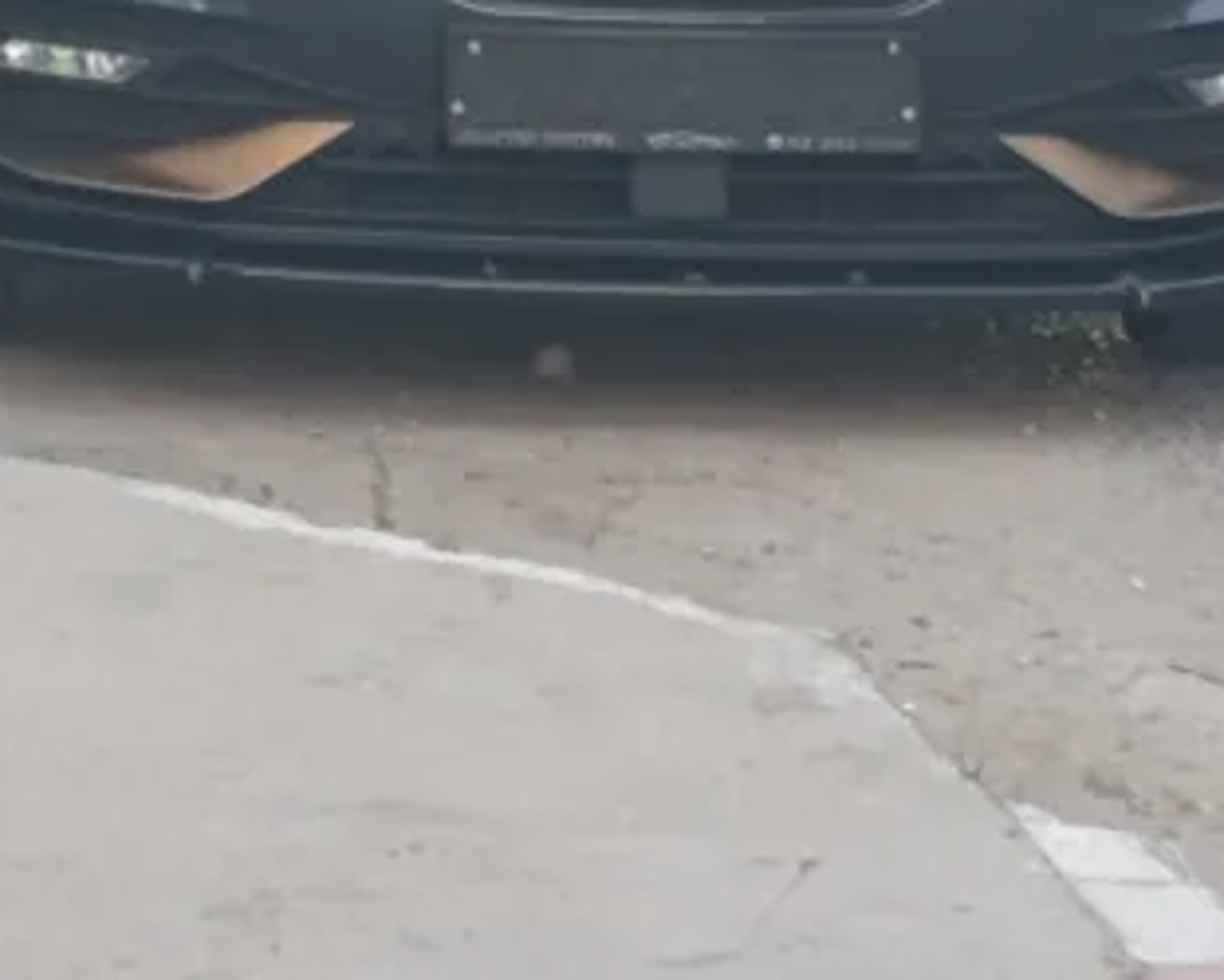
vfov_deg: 27.6
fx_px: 1884
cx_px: 460
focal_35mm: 52
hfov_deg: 35.8
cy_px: 12
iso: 400
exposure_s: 1/100
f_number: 1.6
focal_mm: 6.14
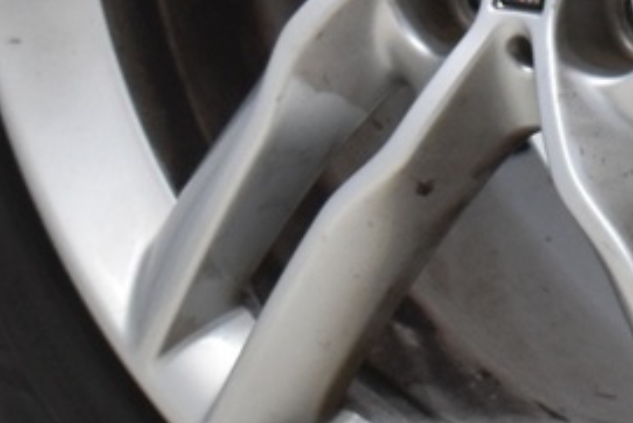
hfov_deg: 6.5
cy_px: -108
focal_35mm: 314
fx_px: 5524
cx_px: 843
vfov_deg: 4.4
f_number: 4.5
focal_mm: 35
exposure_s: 1/60
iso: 900
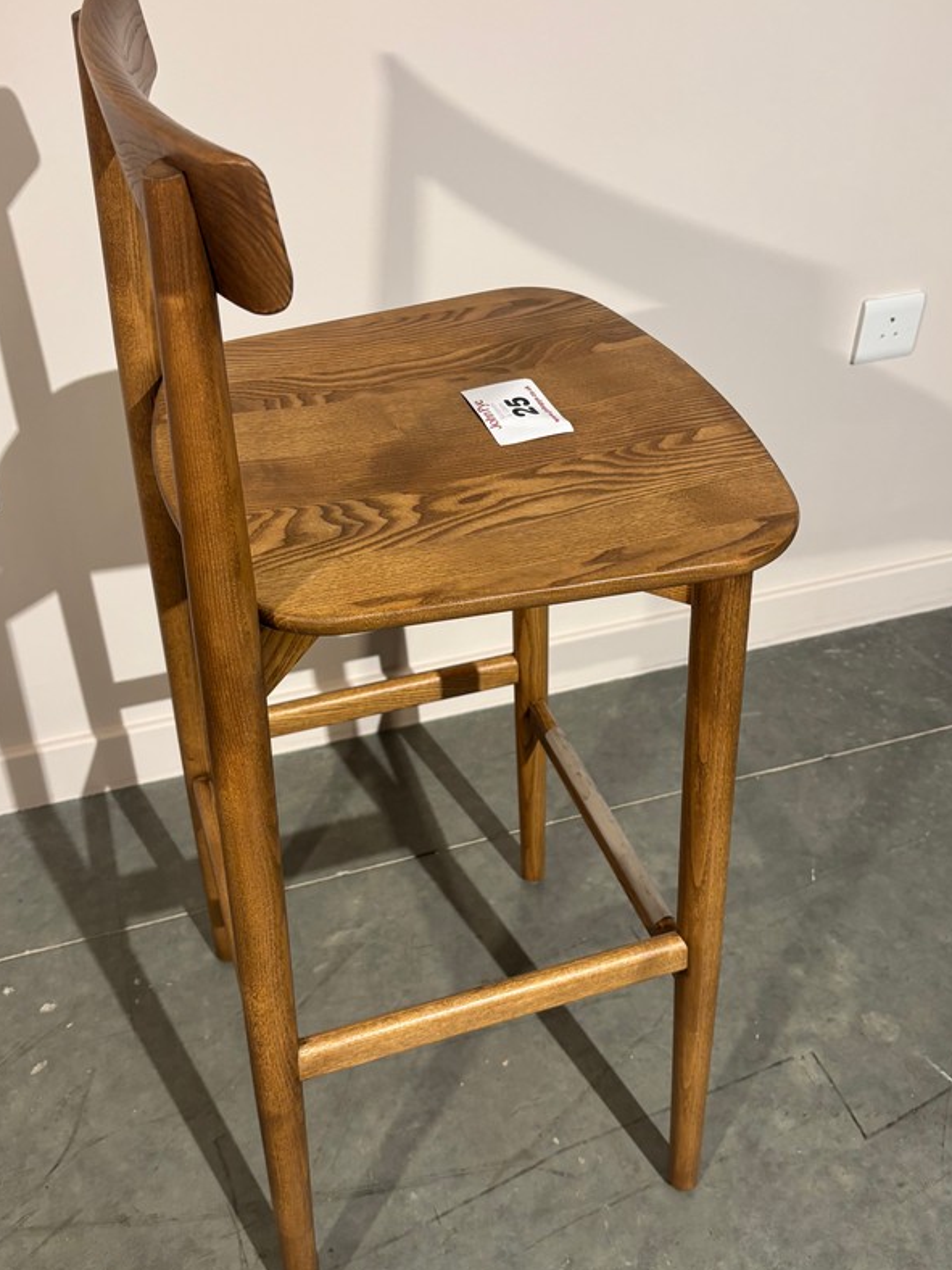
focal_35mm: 33
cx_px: 441
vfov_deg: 55.3
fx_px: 1210
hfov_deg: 42.9
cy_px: 667
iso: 125
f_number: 1.6
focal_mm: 5.96
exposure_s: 1/100
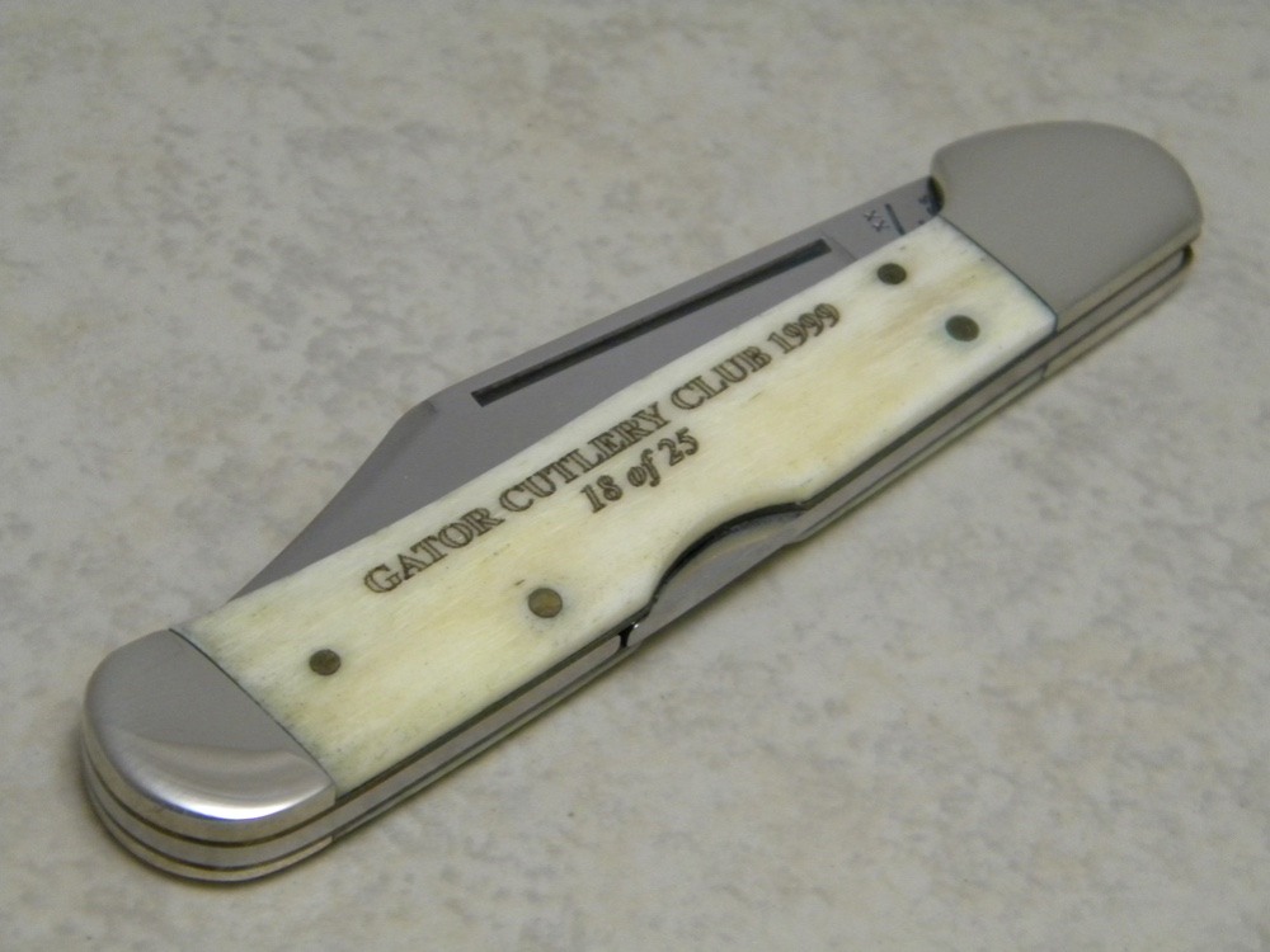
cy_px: 476
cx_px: 635
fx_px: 3852
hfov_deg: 18.7
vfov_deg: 14.1
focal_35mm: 105
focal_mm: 19
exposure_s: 1/30.2
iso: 400
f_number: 4.7
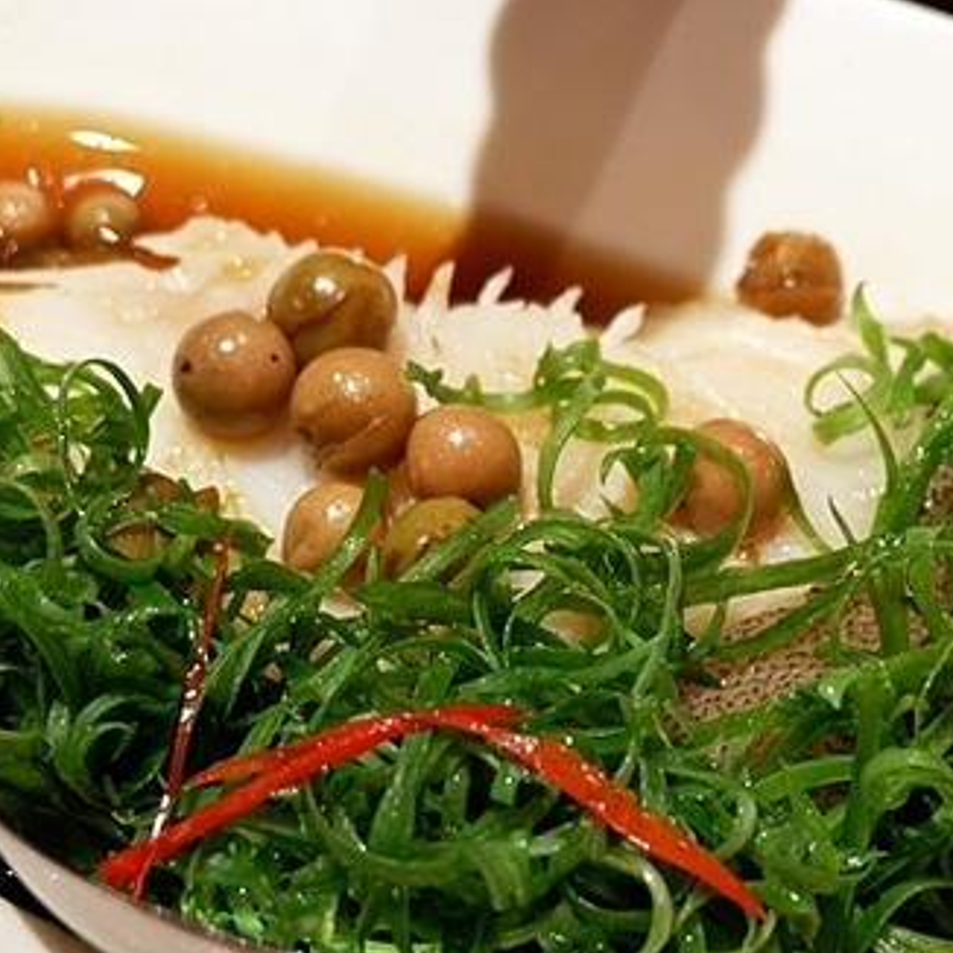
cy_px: 684
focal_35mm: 73
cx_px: 558
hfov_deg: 23.6
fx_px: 2274
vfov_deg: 23.5
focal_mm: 22.2
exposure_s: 1/45
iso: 500
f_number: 4
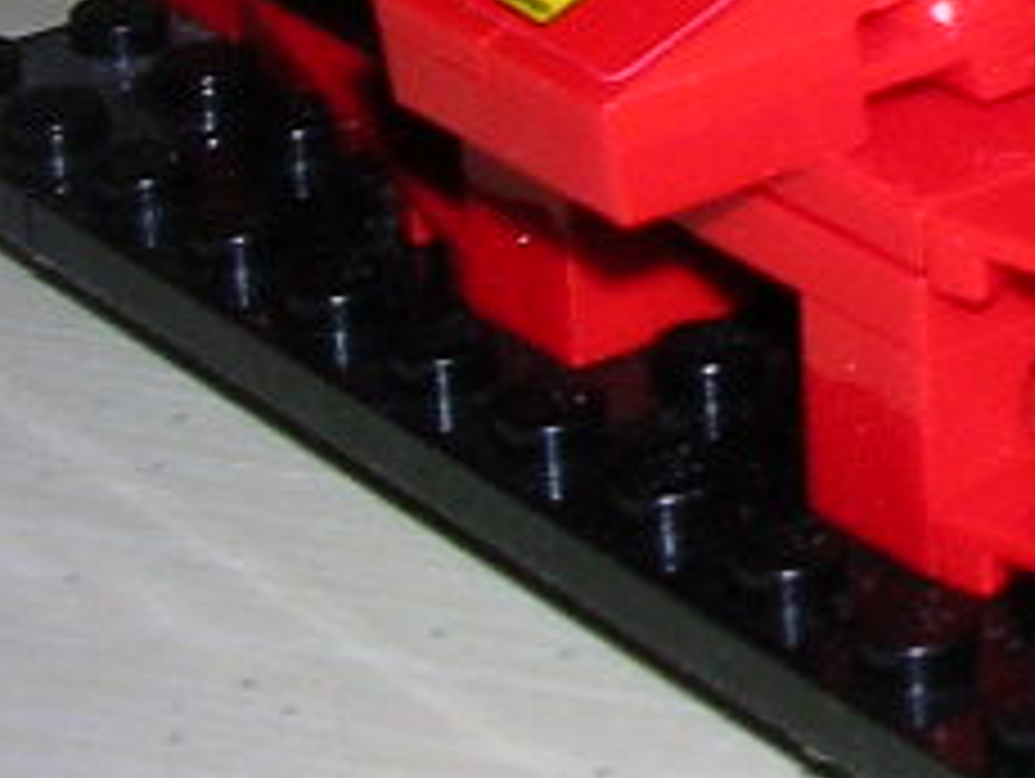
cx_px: 2187
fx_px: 5058
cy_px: -220
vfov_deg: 8.7
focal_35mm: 169
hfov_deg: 10.6
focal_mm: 5.8
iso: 50
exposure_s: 1/60.1
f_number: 5.6
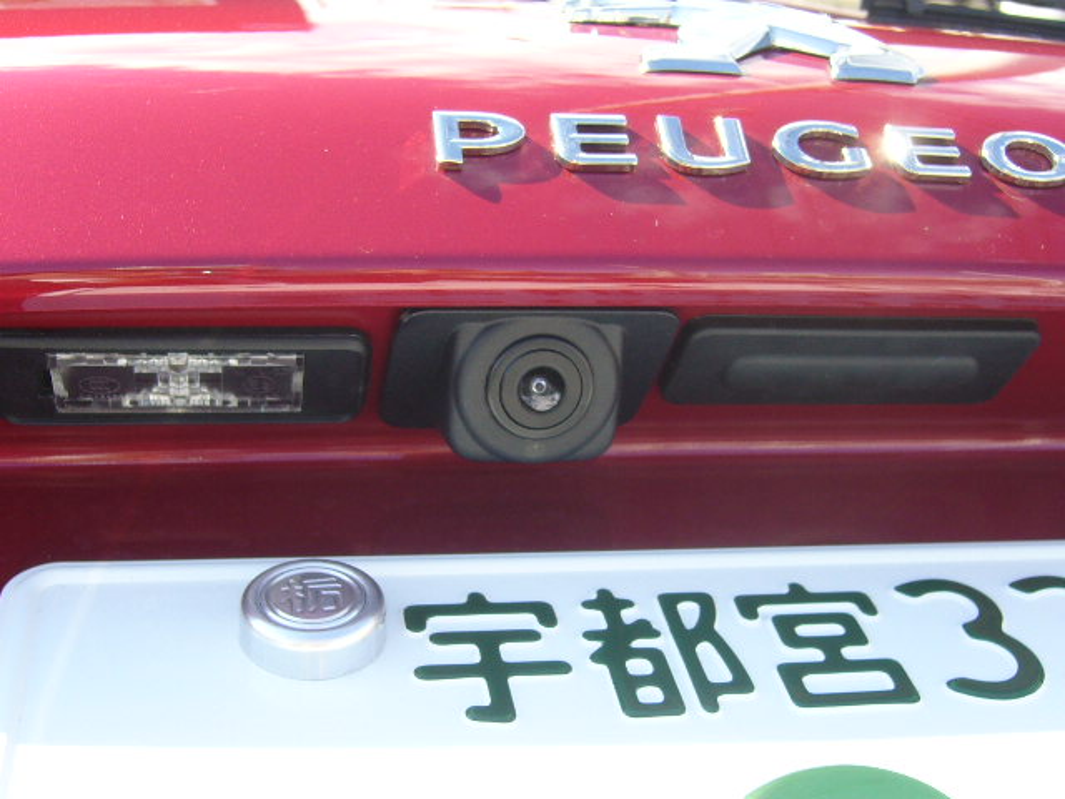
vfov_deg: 29.1
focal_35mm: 50
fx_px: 1538
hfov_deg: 38.2
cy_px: 400
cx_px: 532
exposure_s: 1/160
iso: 80
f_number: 3
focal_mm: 6.6
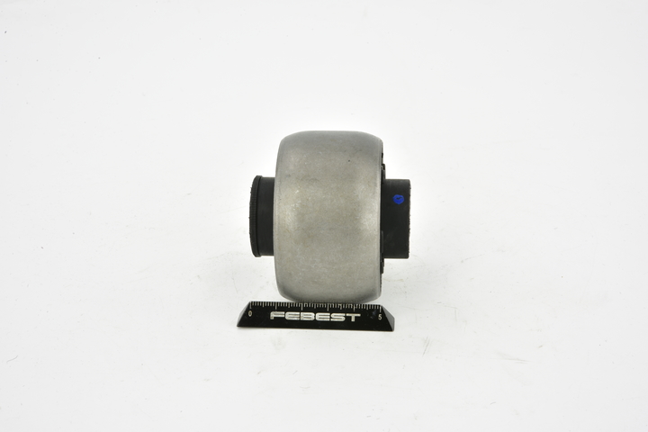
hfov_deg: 33.4
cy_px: 216
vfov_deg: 22.6
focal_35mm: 60
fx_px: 1080
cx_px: 324
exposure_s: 1/2
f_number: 29
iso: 64
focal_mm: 60
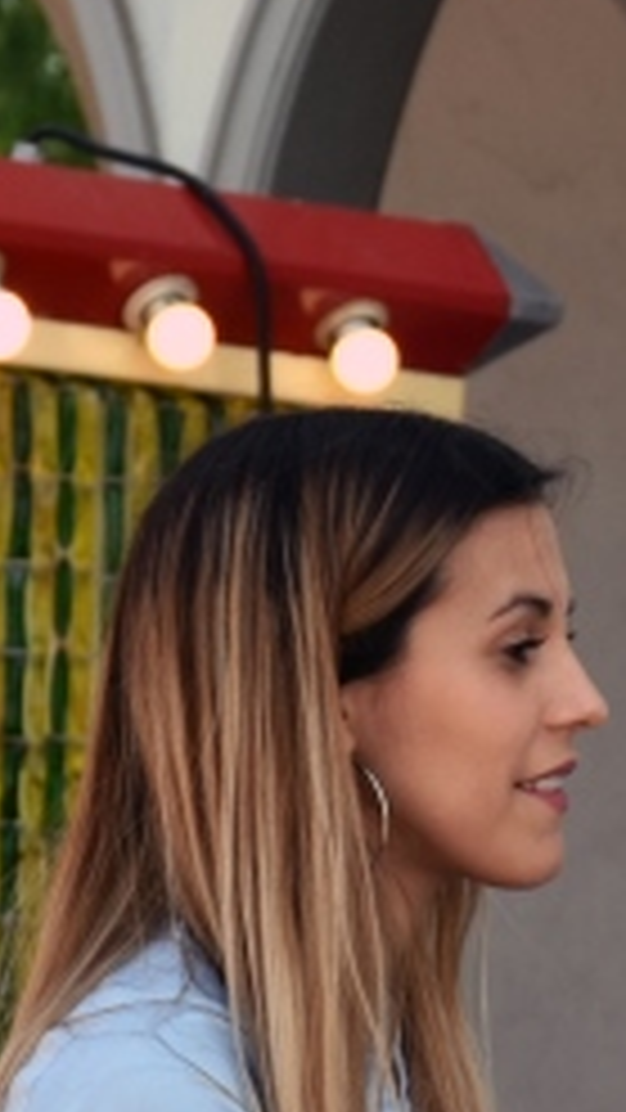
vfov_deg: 5.5
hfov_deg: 3.1
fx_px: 11534
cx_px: 1752
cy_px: 1398
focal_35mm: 391
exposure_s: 1/500
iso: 320
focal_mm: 60
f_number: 8
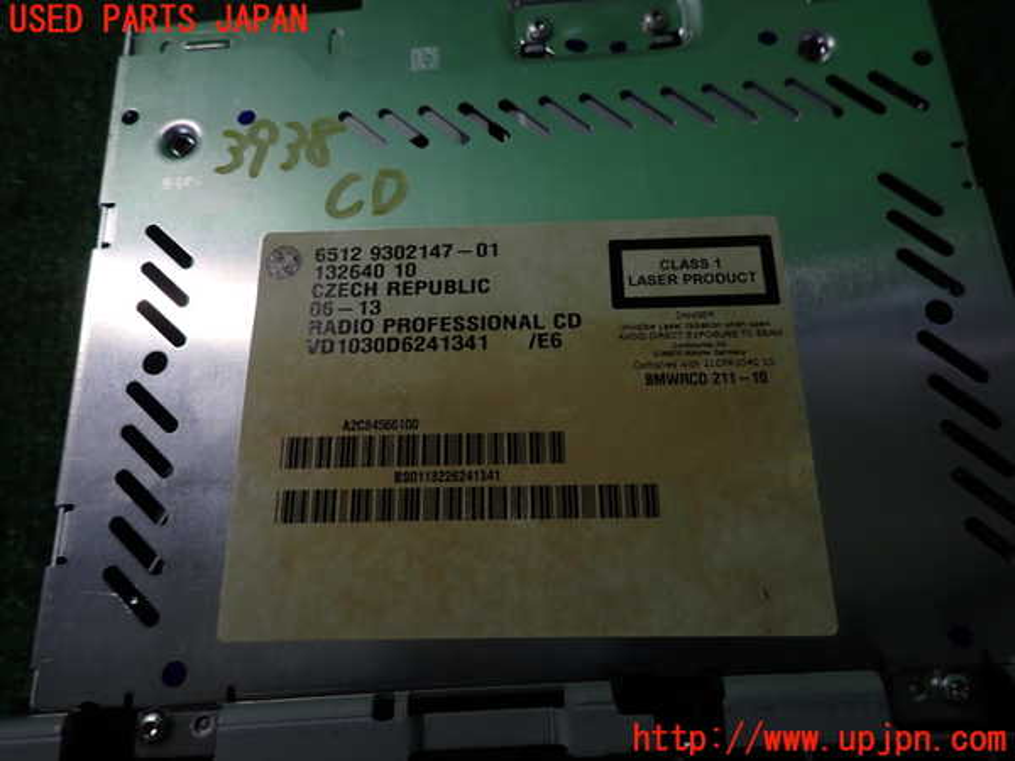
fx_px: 733
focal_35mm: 25
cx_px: 508
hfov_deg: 69.4
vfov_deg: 54.9
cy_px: 380
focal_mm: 4.5
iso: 100
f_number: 2
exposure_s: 1/60
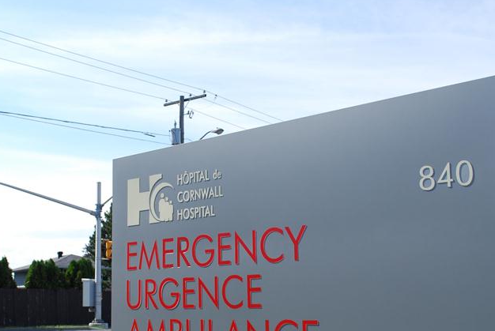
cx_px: 181
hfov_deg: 36.6
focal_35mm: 54
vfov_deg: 25.1
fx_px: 743
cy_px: 185
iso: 100
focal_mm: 22
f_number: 8
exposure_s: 1/250
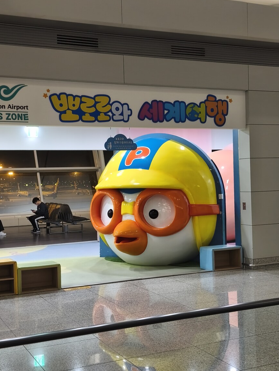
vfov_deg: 39.6
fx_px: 516
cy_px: 190
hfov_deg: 30.3
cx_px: 134
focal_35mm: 48
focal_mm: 6.18
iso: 1000
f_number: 1.65
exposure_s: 1/60
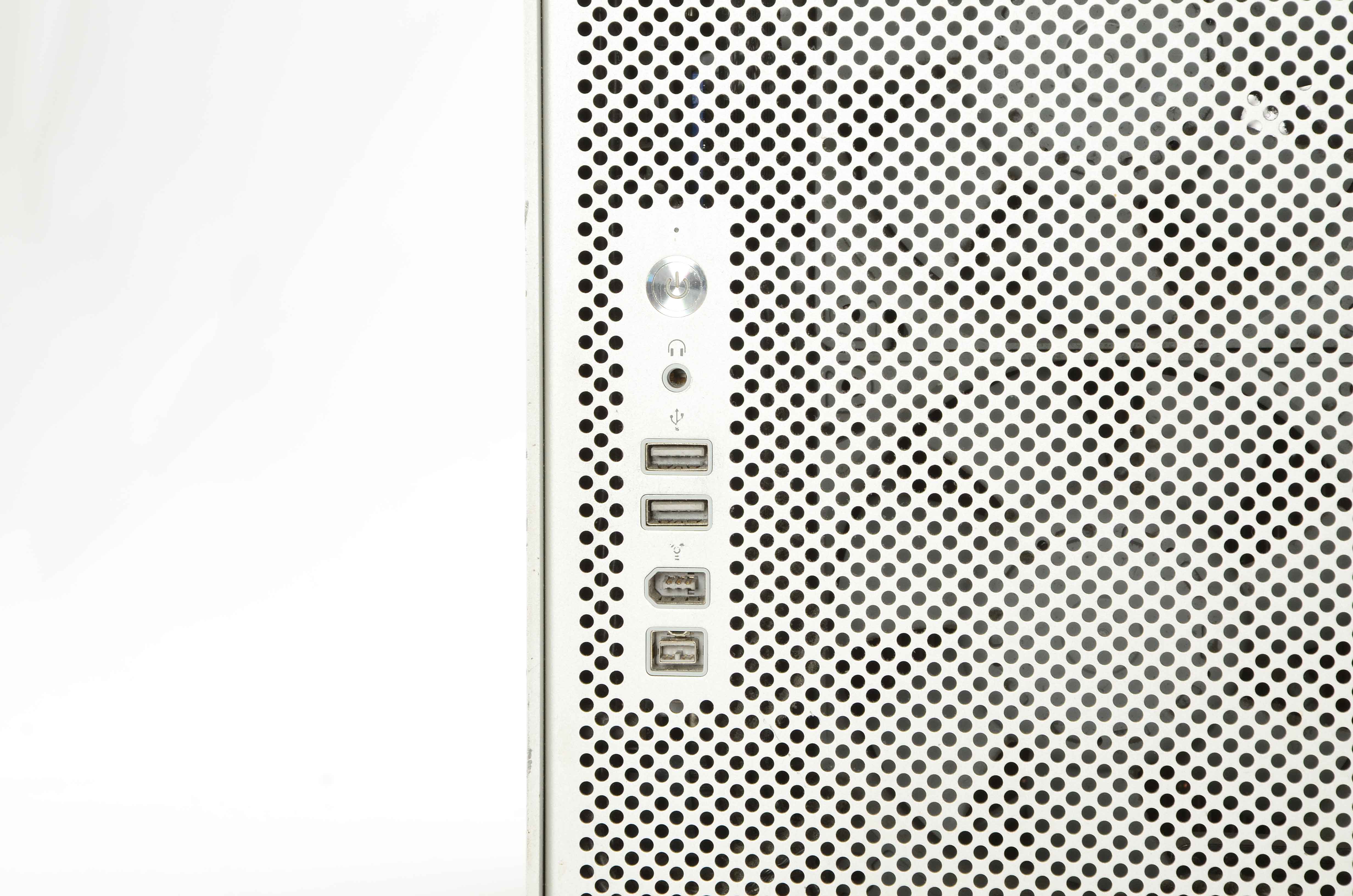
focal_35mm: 158
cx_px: 676
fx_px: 5907
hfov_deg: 13.1
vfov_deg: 8.7
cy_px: 448
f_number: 13
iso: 200
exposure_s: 1/160
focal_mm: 105
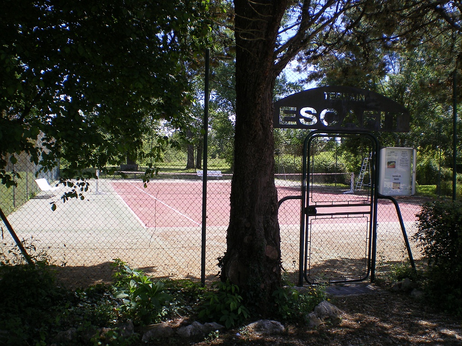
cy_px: 173
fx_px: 507
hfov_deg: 49.0
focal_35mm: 38
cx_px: 231
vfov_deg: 37.7
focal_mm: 6.3
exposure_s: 1/160
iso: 64
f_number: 4.6
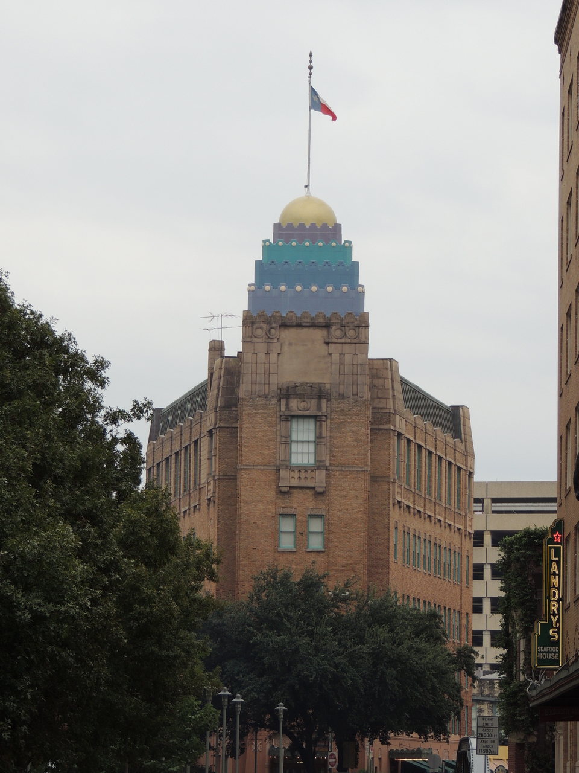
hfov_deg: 10.2
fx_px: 3234
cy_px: 386
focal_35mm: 145
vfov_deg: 13.6
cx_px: 290
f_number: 4.4
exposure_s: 1/125
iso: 140
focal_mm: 25.8
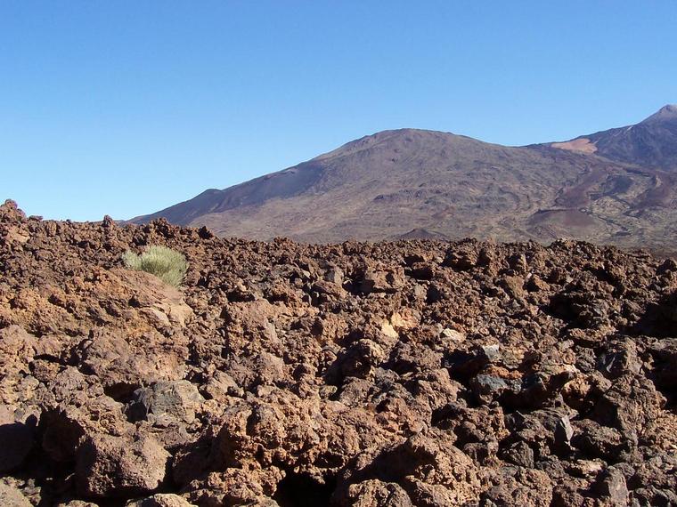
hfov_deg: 50.1
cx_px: 338
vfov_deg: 38.7
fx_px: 724
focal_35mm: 37
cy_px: 254
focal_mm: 5.6
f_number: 5.6
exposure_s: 1/350
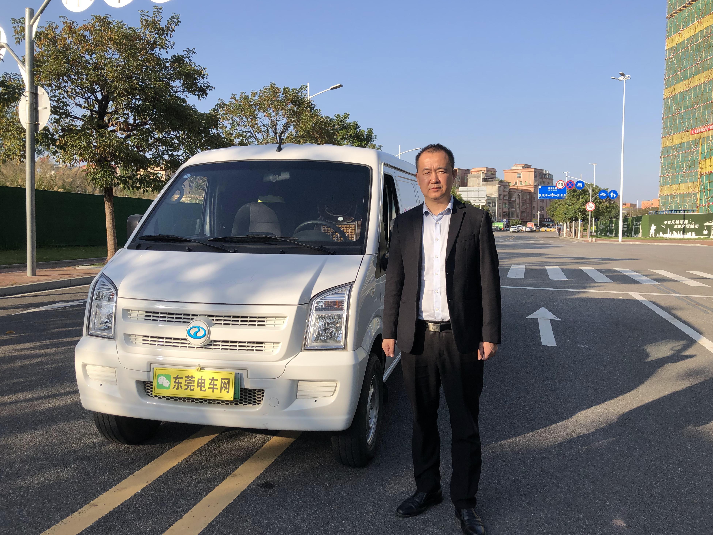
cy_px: 264
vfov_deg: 48.2
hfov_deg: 61.6
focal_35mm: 29
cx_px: 369
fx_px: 597
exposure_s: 1/1412
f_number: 1.8
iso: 20
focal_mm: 3.99
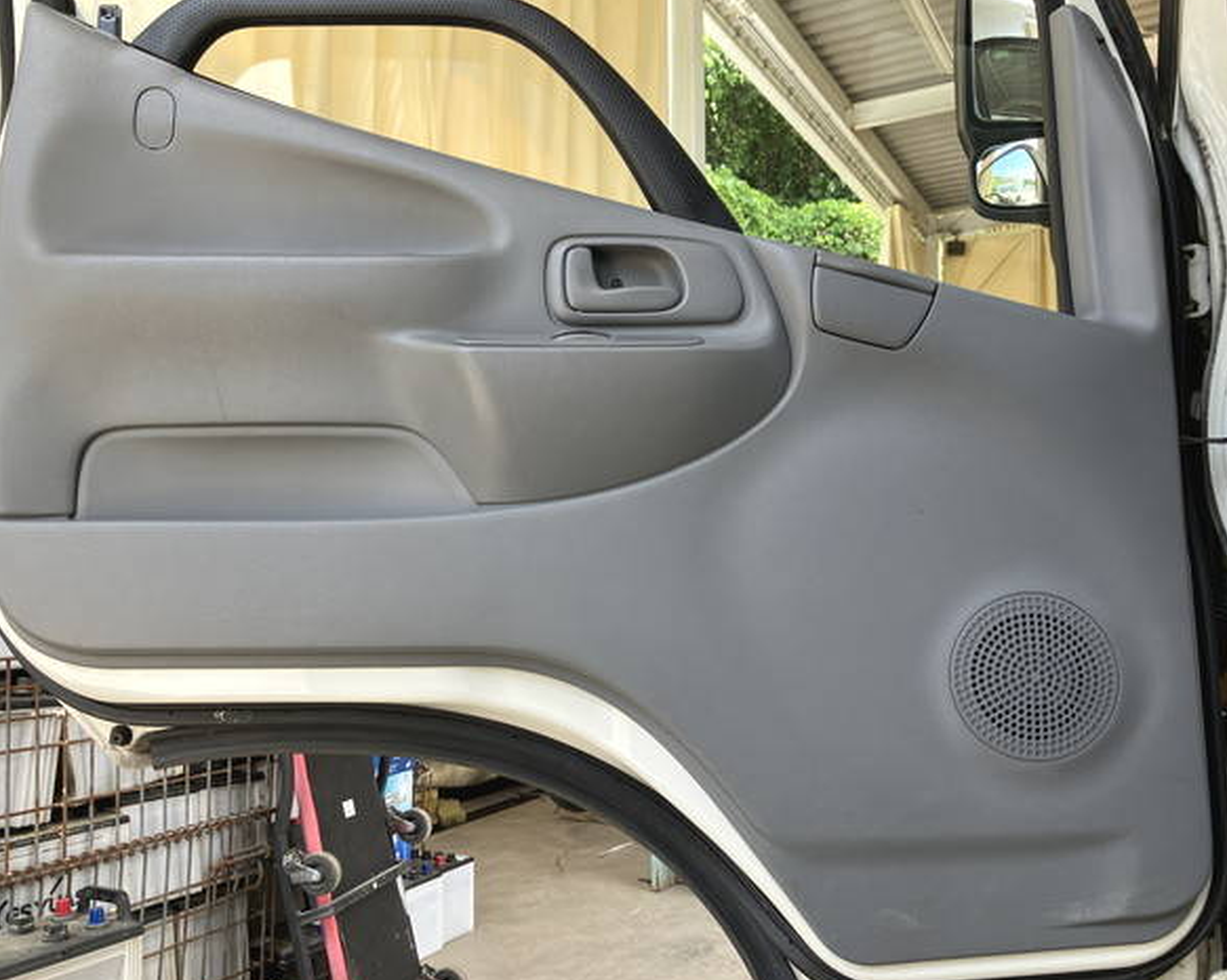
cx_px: 604
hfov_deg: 58.8
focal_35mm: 30
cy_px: 488
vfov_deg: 48.5
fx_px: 1089
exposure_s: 1/129
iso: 20
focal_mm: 3.99
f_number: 1.8
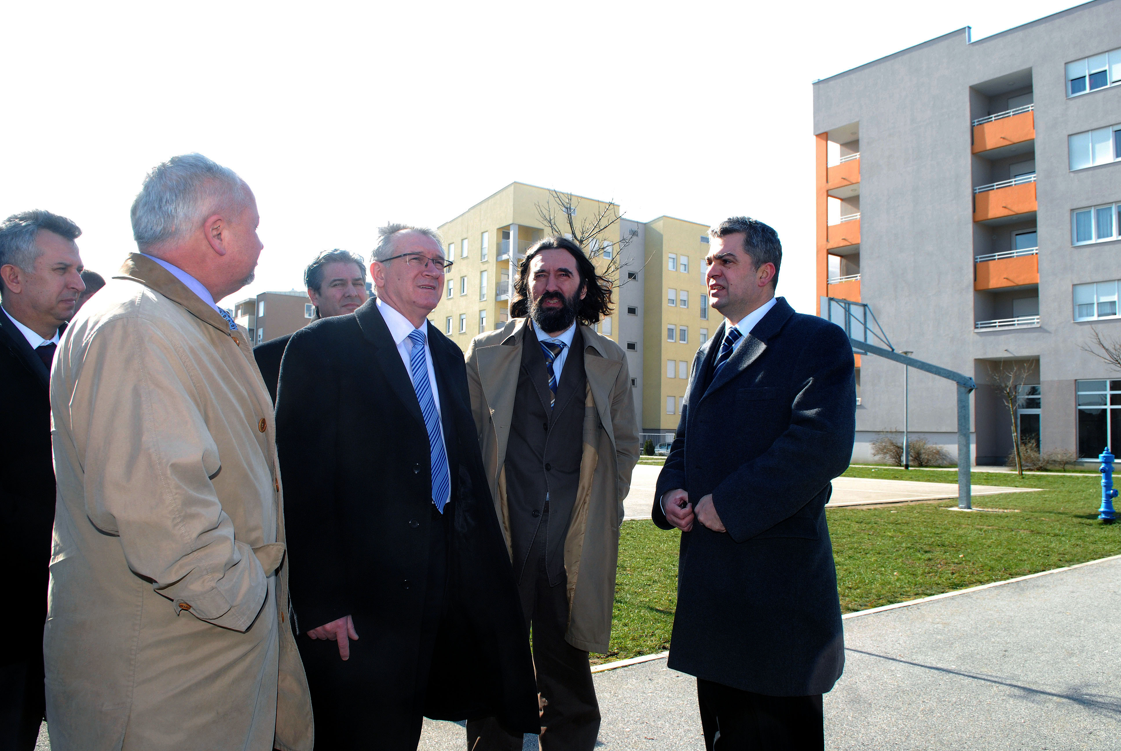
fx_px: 795
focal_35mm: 26
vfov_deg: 50.5
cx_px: 560
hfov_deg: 70.4
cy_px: 376
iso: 250
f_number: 7.1
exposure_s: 1/200
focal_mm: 17
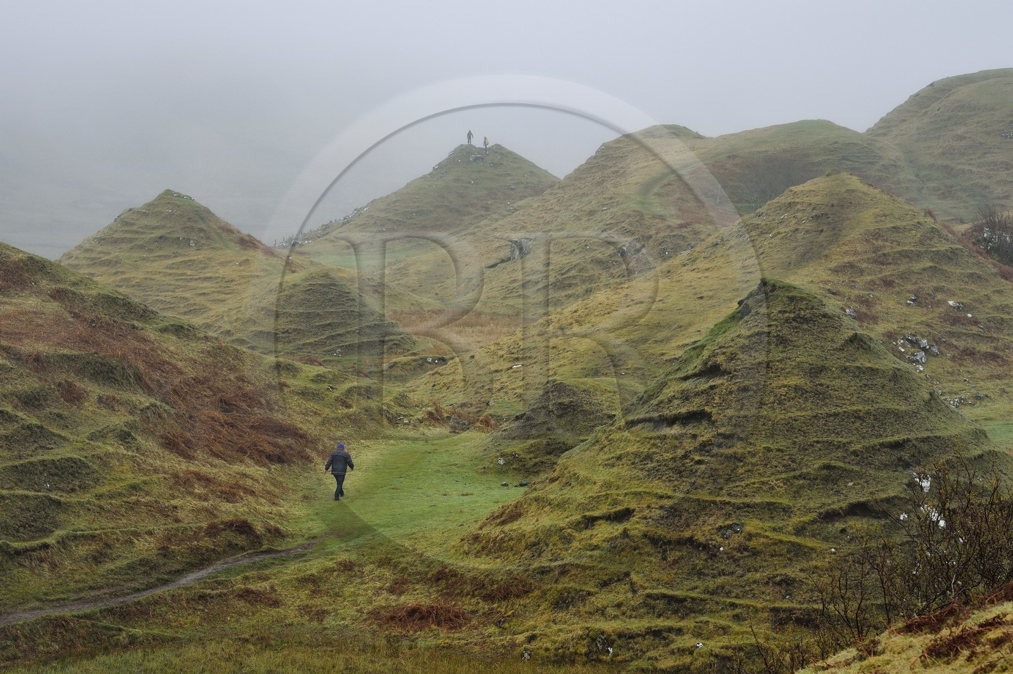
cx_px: 506
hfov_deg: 20.8
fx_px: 2755
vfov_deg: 13.9
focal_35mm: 98
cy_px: 337
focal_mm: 98
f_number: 9
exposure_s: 1/250
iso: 400
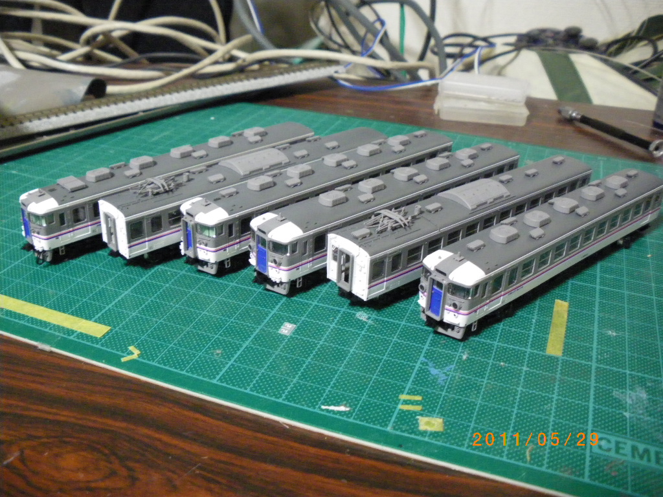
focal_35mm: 36
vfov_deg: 39.7
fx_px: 690
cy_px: 248
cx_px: 332
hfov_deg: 51.4
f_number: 3.5
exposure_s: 1/15
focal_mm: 6.3
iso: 800
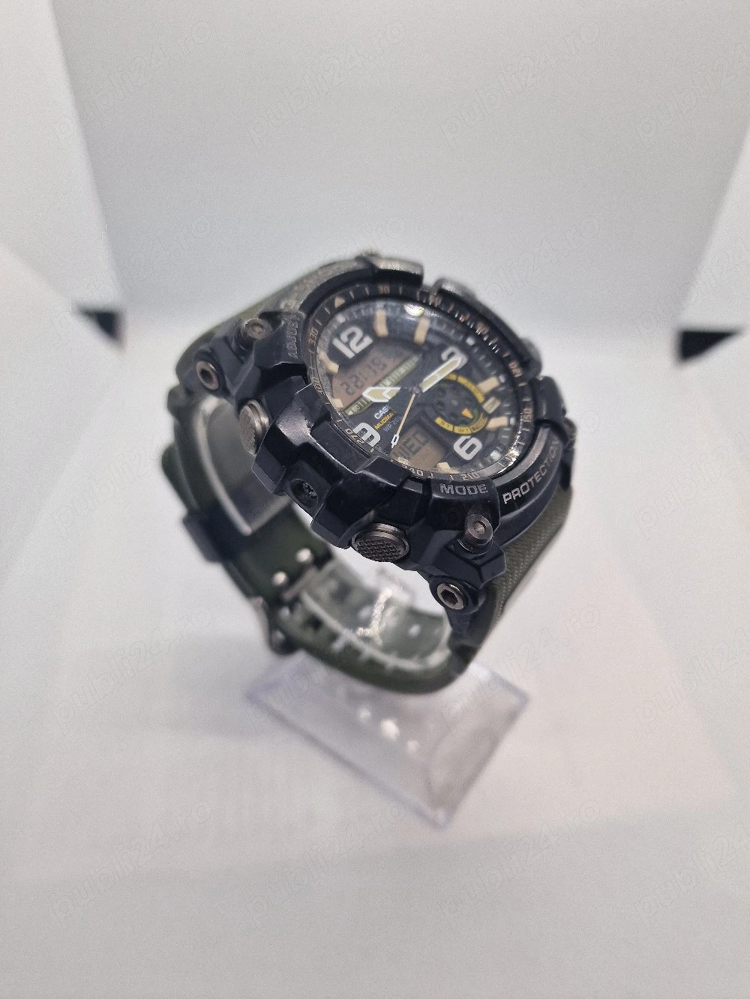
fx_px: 664
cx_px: 375
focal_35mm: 23
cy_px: 500
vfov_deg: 73.9
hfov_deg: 58.9
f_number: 1.8
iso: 50
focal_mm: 6.4
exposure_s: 1/182
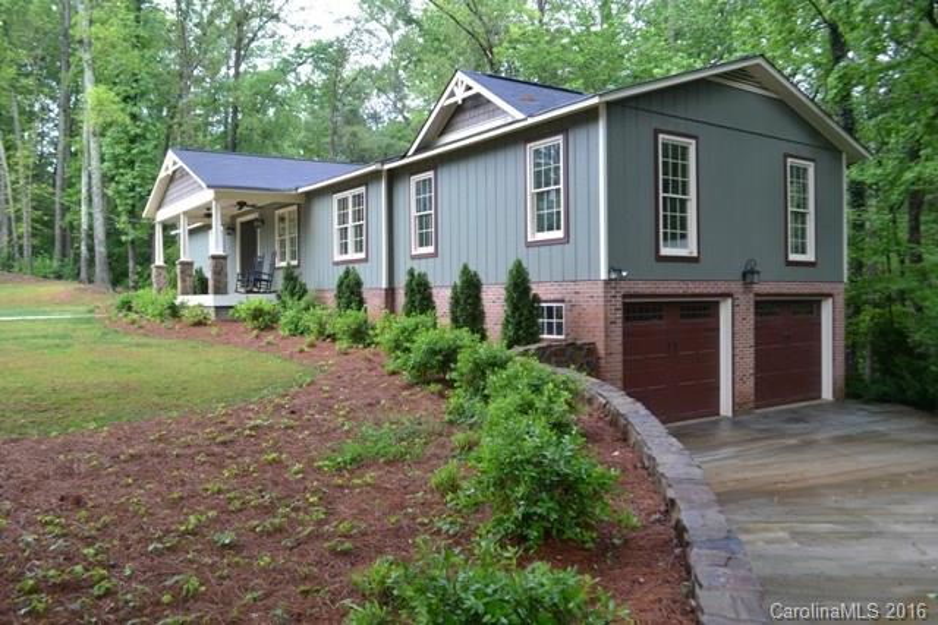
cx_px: 469
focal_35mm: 27
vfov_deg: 48.0
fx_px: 704
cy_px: 312
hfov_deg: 67.4
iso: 400
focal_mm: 18
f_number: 5
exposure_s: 1/100
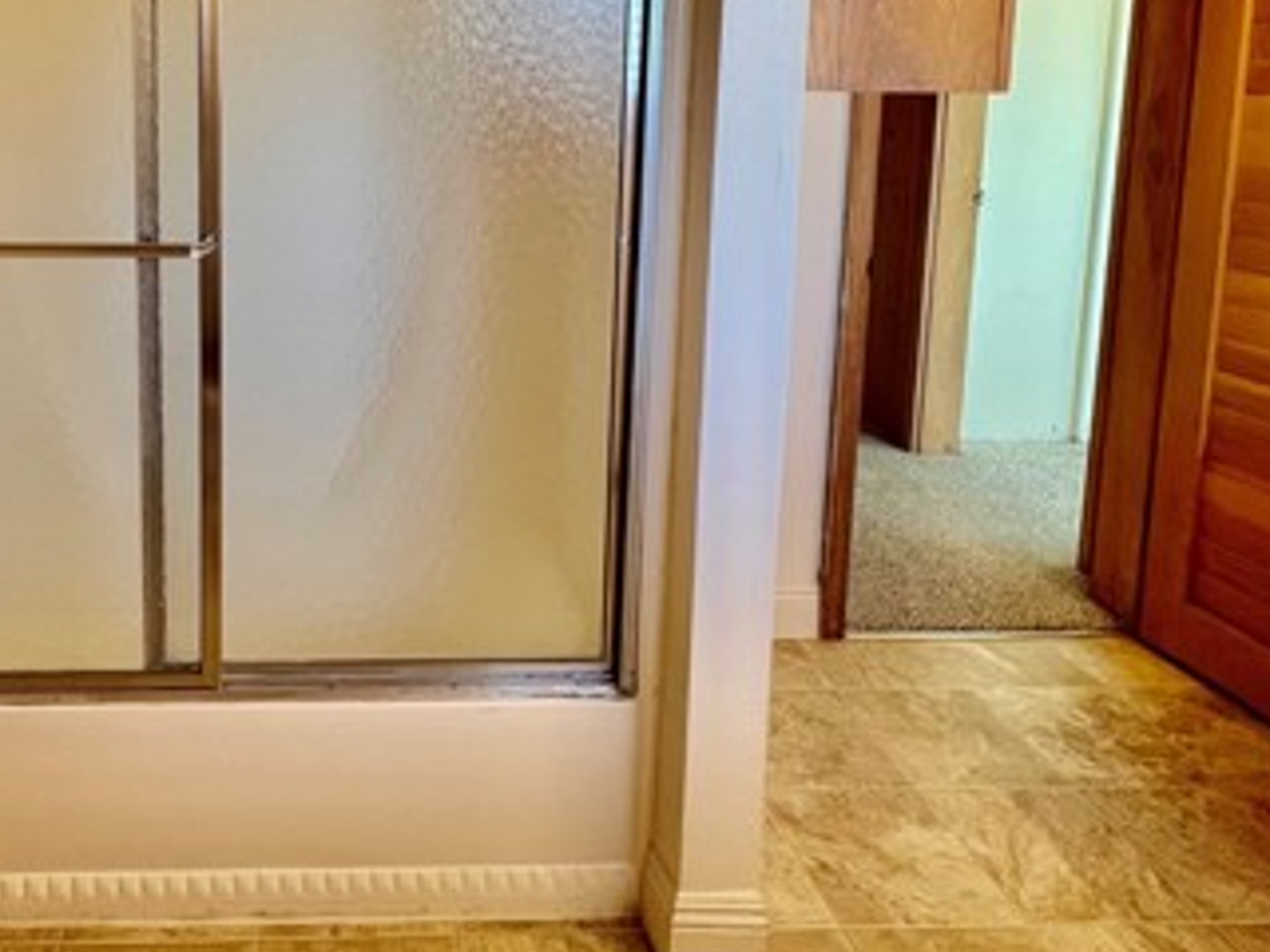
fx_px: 954
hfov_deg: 64.4
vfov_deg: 49.3
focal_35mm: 26
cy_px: 163
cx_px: 361
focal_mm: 1.57
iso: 160
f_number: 1.8
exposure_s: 1/60
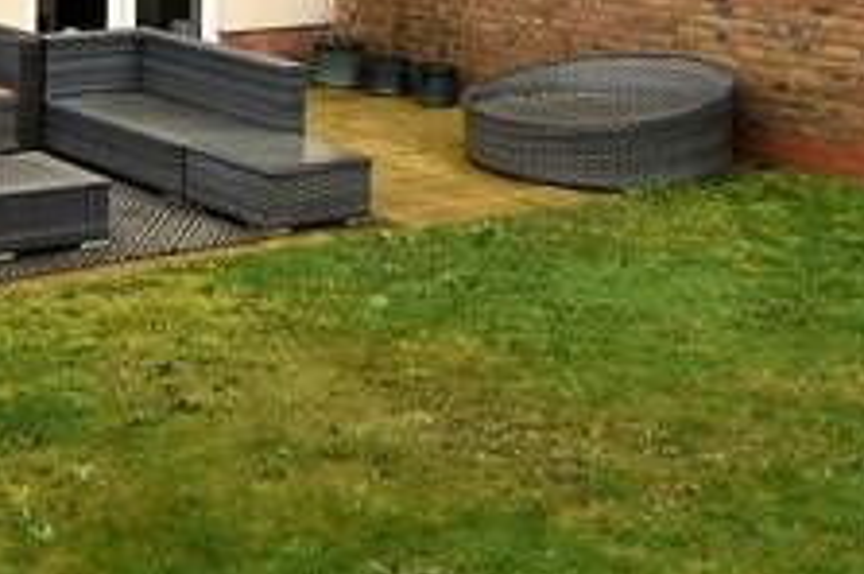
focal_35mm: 69
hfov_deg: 27.7
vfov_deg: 17.9
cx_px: 19
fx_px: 1654
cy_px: -239
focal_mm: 10
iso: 100
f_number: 5.6
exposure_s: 1/125
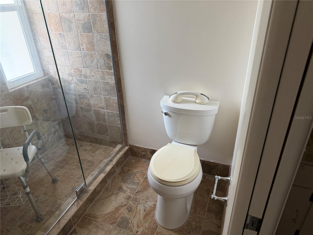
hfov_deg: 71.6
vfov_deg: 56.8
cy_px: 118
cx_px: 156
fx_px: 217
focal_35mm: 24
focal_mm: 6.76
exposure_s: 1/128
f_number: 1.78
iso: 200
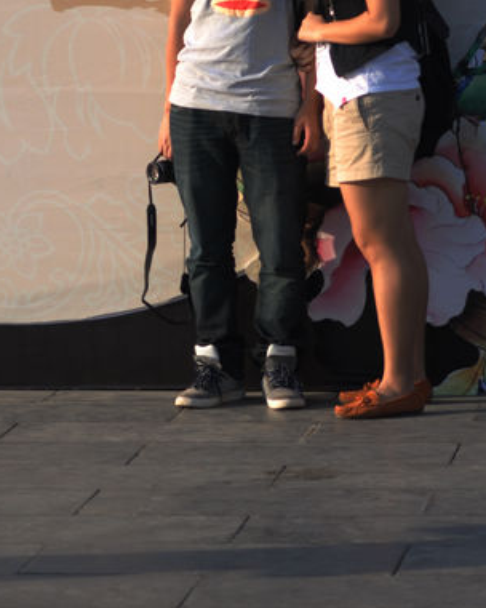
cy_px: -34
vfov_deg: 8.2
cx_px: 152
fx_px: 4207
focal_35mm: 234
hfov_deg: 6.6
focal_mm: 70
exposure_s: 1/500
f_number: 4
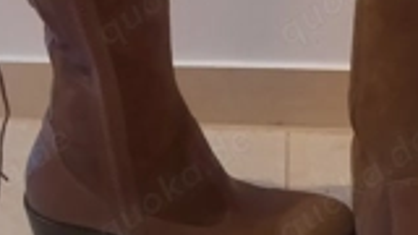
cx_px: 269
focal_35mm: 68
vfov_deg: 17.5
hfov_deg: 30.8
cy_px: 26
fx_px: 754
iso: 640
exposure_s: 1/25
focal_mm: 4.6
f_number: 2
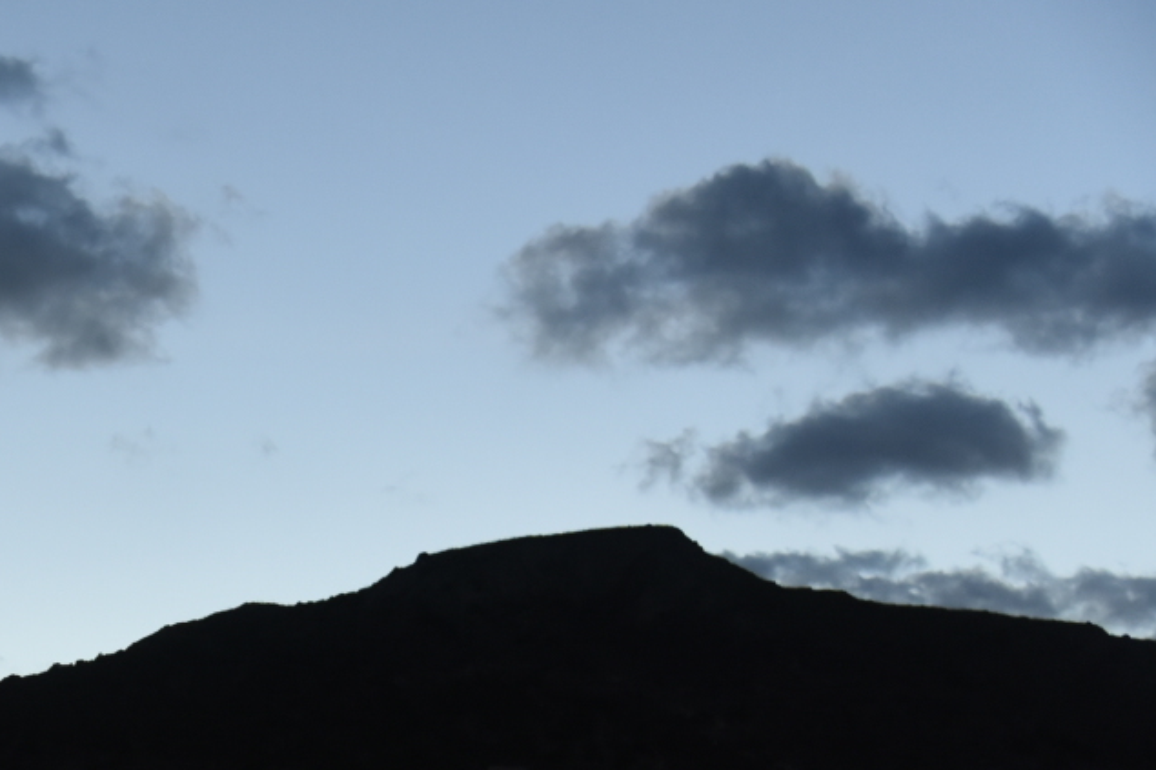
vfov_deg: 13.6
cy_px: 965
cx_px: -264
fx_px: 3114
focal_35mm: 97
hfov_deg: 19.7
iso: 1600
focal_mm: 38
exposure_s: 1/15
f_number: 4
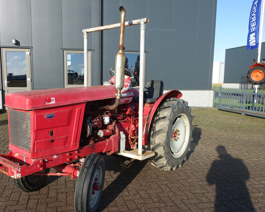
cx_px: 108
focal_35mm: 31
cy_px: 115
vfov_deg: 47.1
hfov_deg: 56.8
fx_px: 243
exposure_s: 1/320
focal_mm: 8.8
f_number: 5.6
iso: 125
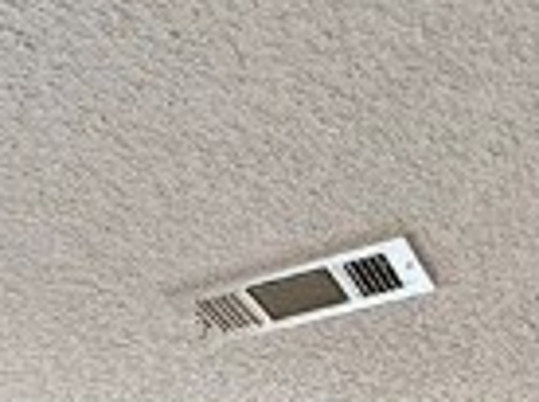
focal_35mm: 104
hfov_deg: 16.2
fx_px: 1617
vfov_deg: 11.3
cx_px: -406
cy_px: 1019
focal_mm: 2.22
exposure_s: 1/120
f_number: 2.2
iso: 200
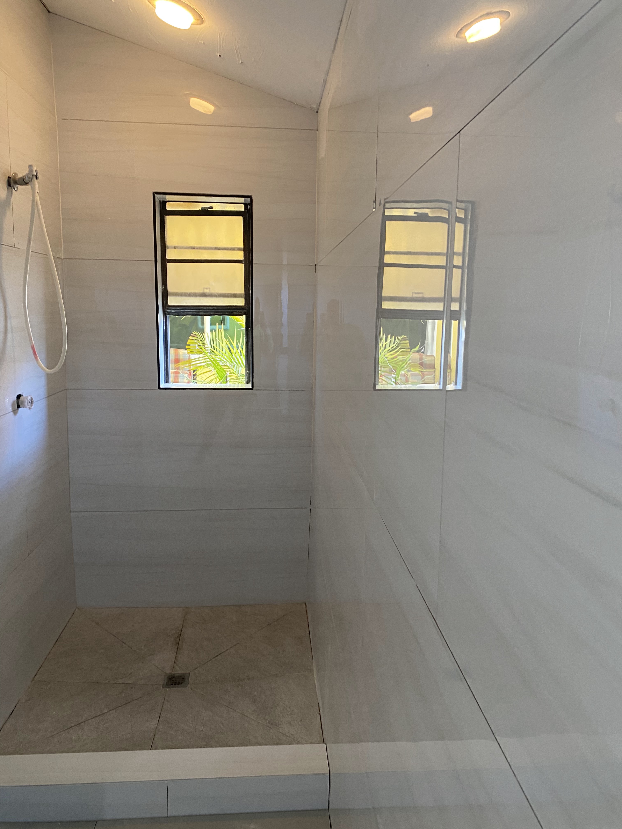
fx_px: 623
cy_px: 414
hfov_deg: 53.1
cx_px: 311
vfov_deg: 67.3
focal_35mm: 26
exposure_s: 1/60
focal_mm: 4.25
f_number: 1.8
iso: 200
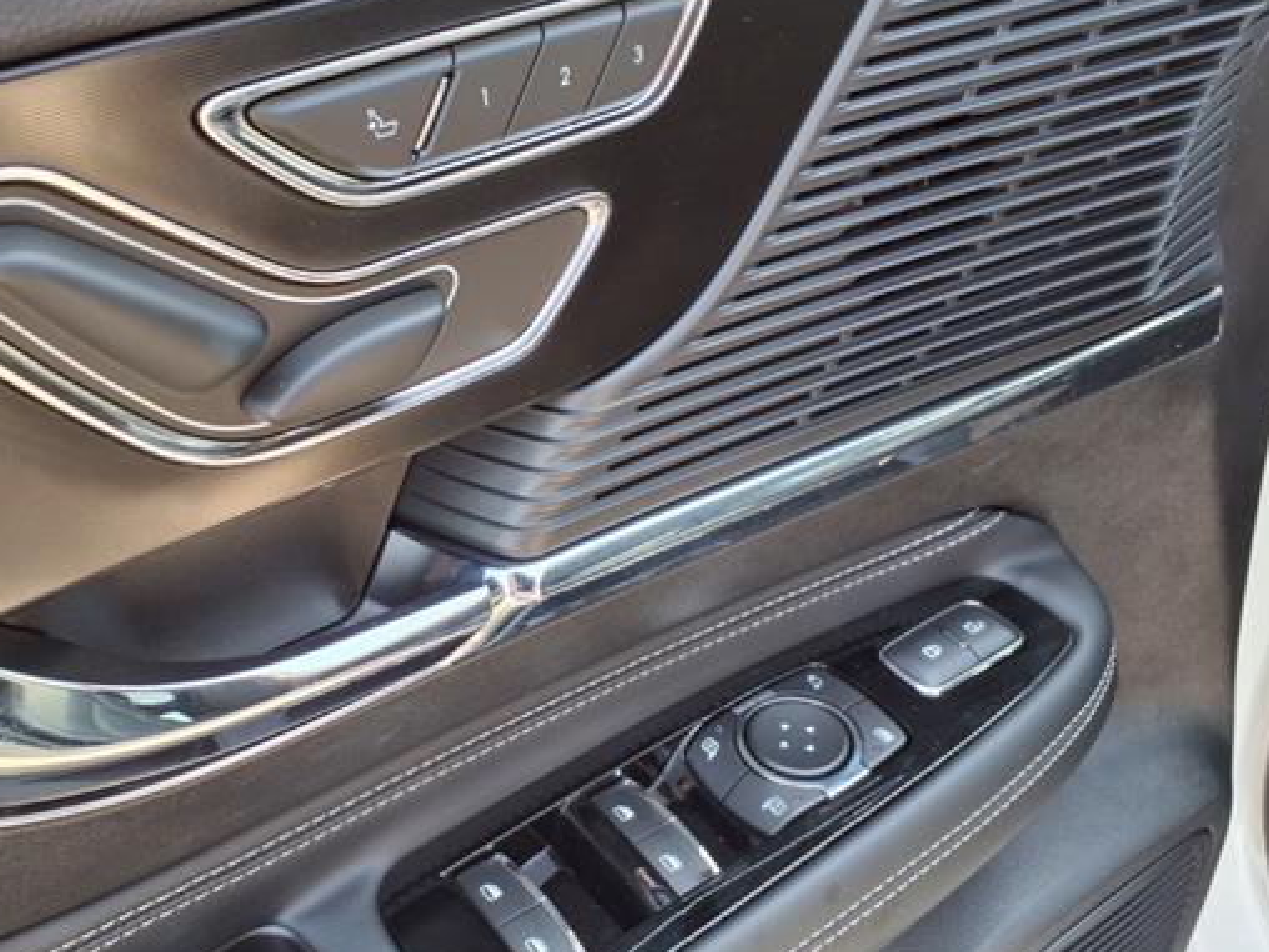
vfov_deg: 41.8
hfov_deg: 53.6
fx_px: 1246
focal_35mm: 34
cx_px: 520
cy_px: 505
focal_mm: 3.58
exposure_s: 1/120
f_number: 1.9
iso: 40
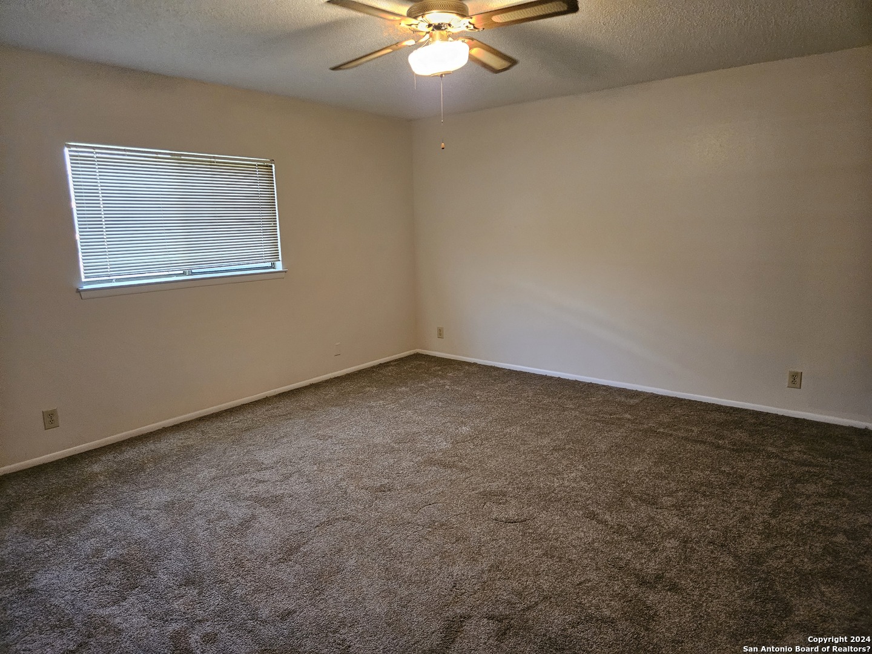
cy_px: 327
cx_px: 436
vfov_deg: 58.9
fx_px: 579
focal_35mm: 23
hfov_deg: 73.9
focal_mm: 5.4
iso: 1000
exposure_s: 1/120
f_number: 1.8
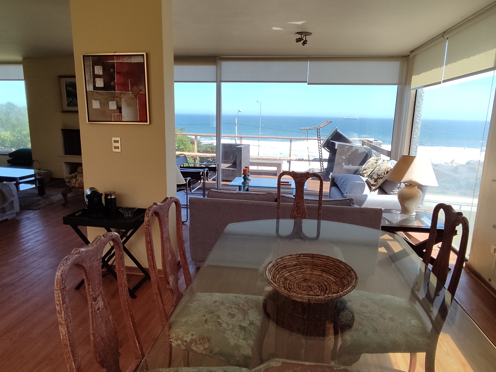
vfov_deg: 58.9
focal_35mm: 23
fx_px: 330
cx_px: 248
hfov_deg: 73.9
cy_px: 186
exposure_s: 1/433
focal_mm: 1.6
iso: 50
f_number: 2.2
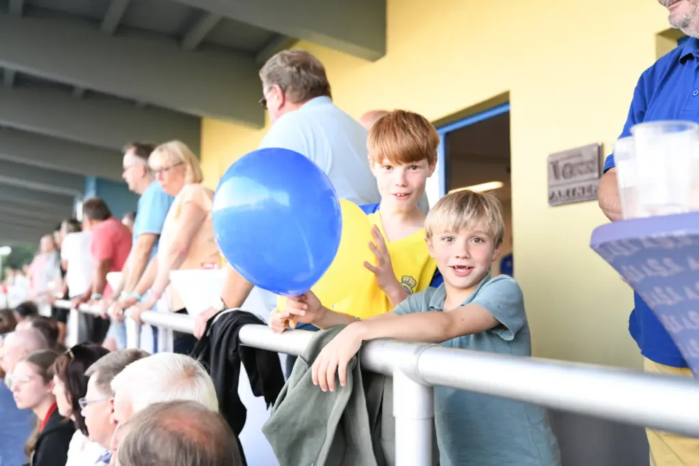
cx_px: 350
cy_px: 233
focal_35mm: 40
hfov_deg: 48.5
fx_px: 776
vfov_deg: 33.4
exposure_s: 1/1250
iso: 4000
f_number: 2.8
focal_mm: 40
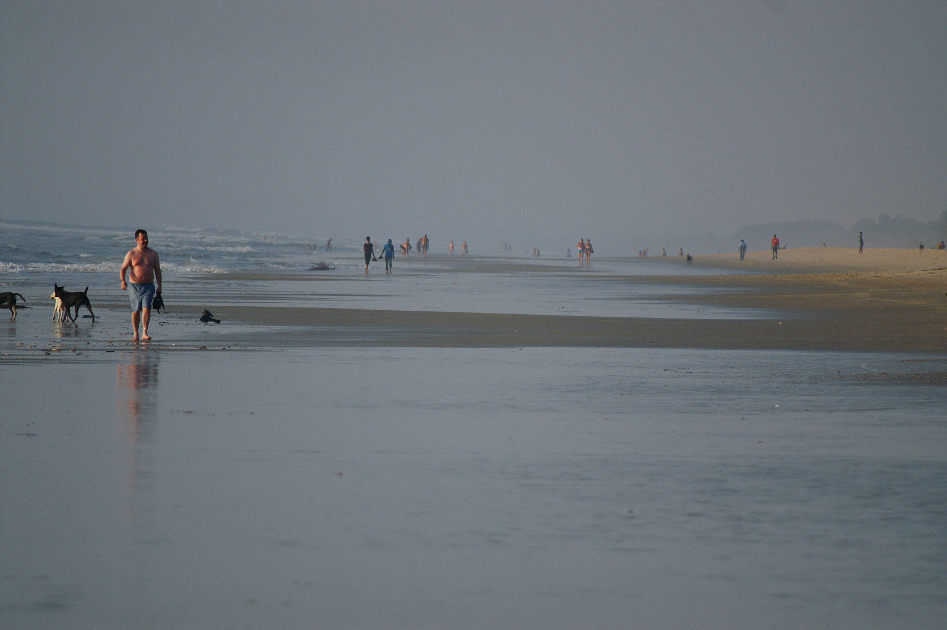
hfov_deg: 4.6
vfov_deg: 3.0
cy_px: 315
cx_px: 474
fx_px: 11827
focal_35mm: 450
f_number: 5.6
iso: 200
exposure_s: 1/1250
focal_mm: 300
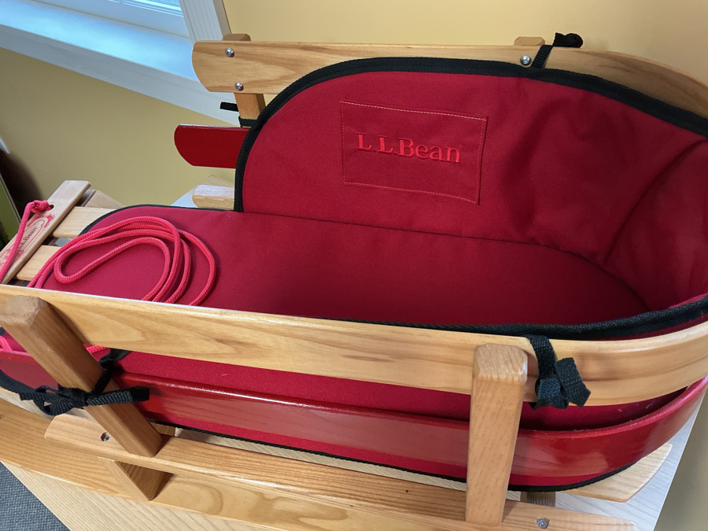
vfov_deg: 48.2
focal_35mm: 29
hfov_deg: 61.7
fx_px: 593
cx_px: 354
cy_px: 266
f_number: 1.8
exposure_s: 1/60
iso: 200
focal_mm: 3
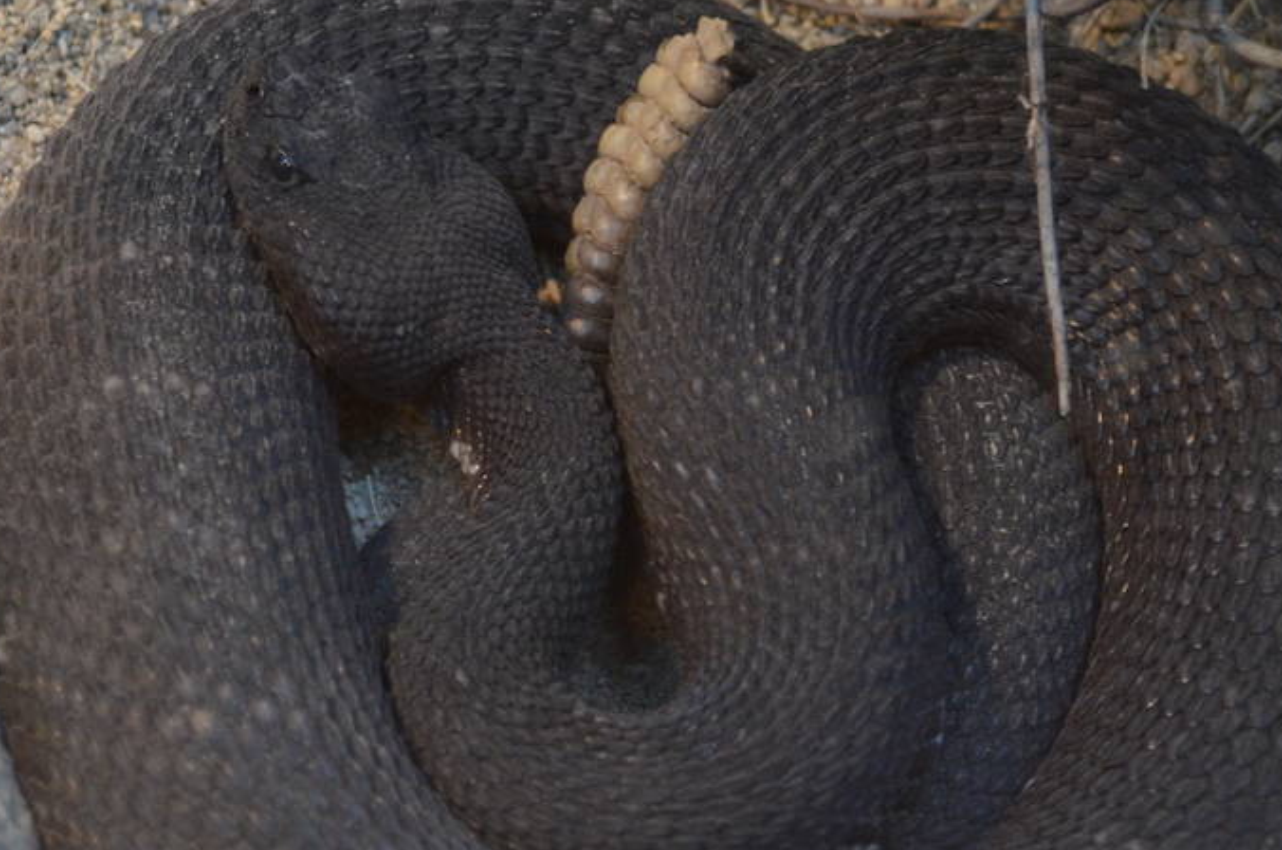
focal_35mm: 124
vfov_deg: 11.0
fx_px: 4414
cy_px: 550
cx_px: 613
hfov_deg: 16.5
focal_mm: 35
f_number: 5
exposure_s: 1/30
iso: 1250
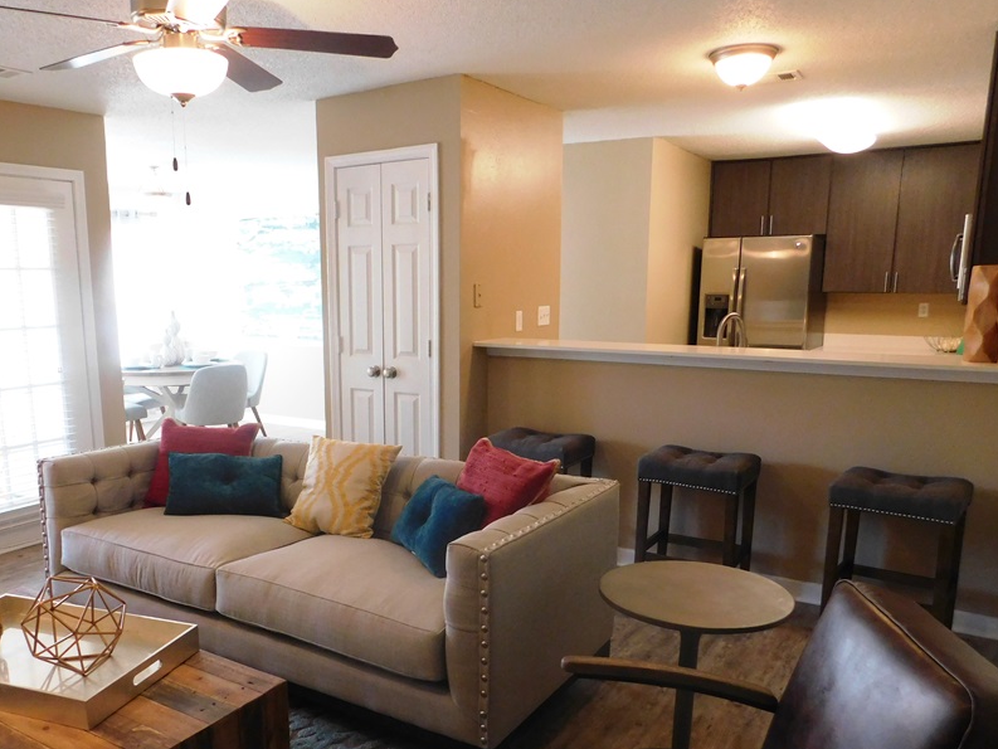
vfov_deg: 47.9
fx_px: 836
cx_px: 405
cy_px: 454
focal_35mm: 29
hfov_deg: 61.2
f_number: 3
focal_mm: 4
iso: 320
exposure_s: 1/30
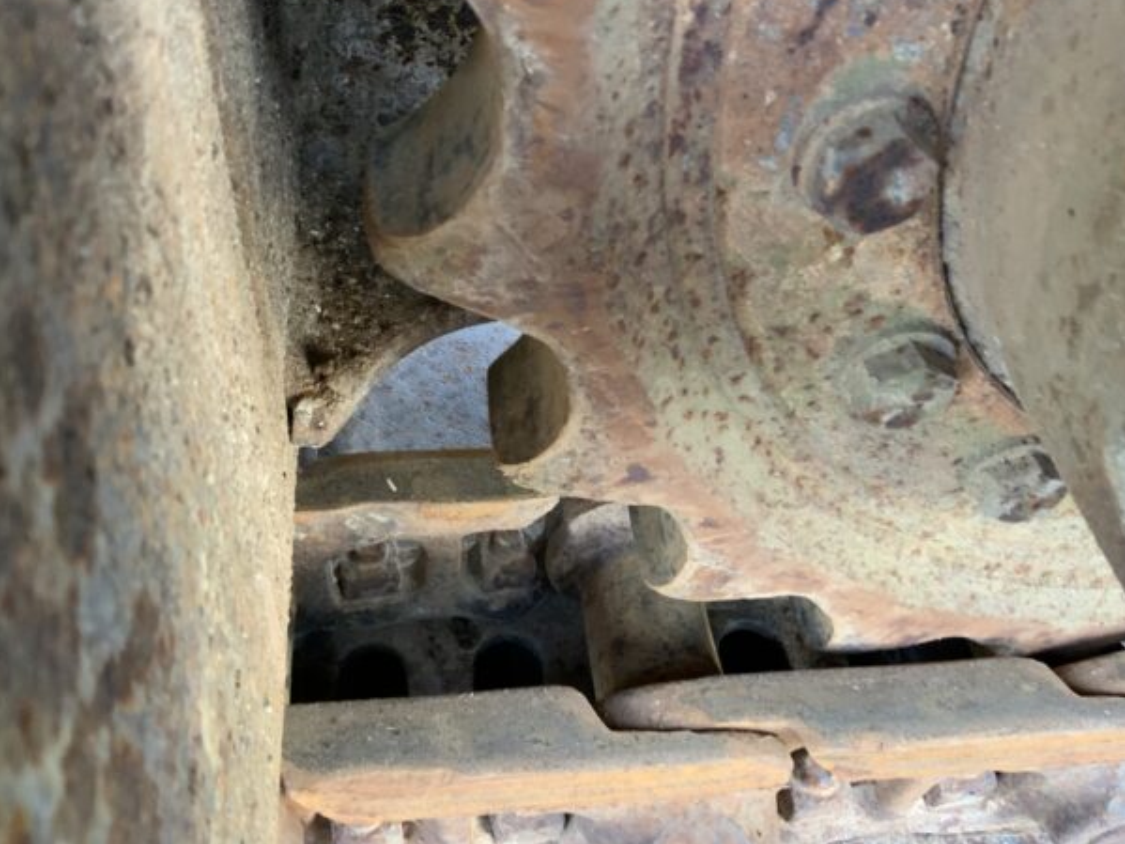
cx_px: 563
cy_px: 397
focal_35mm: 31
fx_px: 1007
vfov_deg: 45.4
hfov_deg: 58.4
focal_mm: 3
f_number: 1.8
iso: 125
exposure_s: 1/60
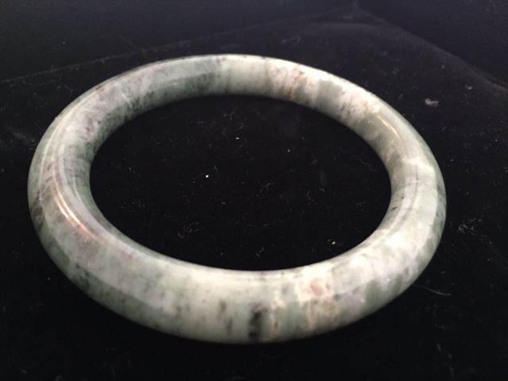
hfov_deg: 61.7
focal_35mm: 29
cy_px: 190
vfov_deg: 48.2
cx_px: 254
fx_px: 426
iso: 250
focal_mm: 4.15
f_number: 2.2
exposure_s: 1/20
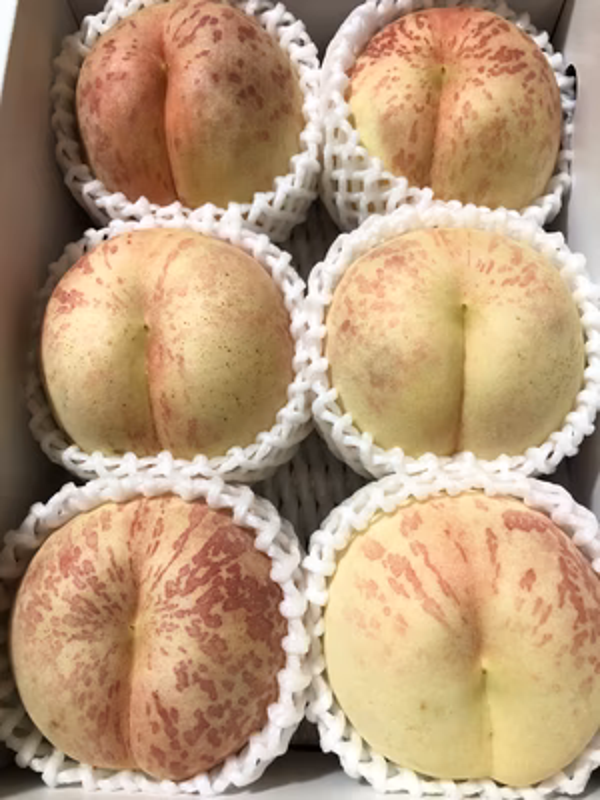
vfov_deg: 63.4
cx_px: 300
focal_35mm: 28
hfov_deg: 49.7
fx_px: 647
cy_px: 400
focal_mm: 3.99
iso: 40
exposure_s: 1/15
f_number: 1.8
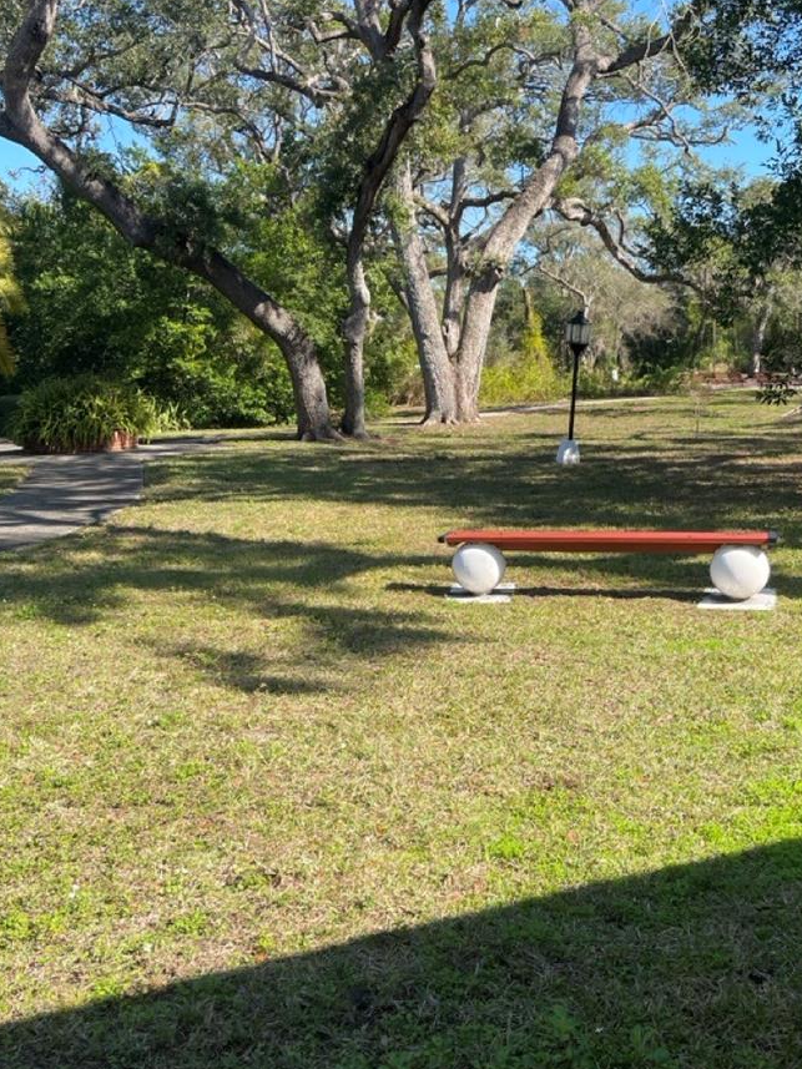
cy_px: 516
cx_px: 496
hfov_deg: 40.5
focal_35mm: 35
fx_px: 1081
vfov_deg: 52.6
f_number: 1.6
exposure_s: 1/1403
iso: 32
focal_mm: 5.1
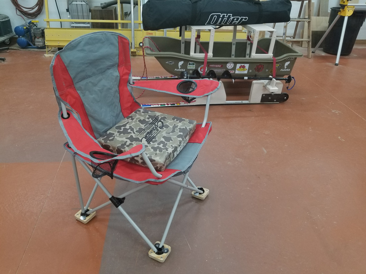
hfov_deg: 67.3
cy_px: 137
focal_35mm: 26
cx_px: 183
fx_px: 275
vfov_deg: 53.1
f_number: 1.7
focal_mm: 4.25
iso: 100
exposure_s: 1/60
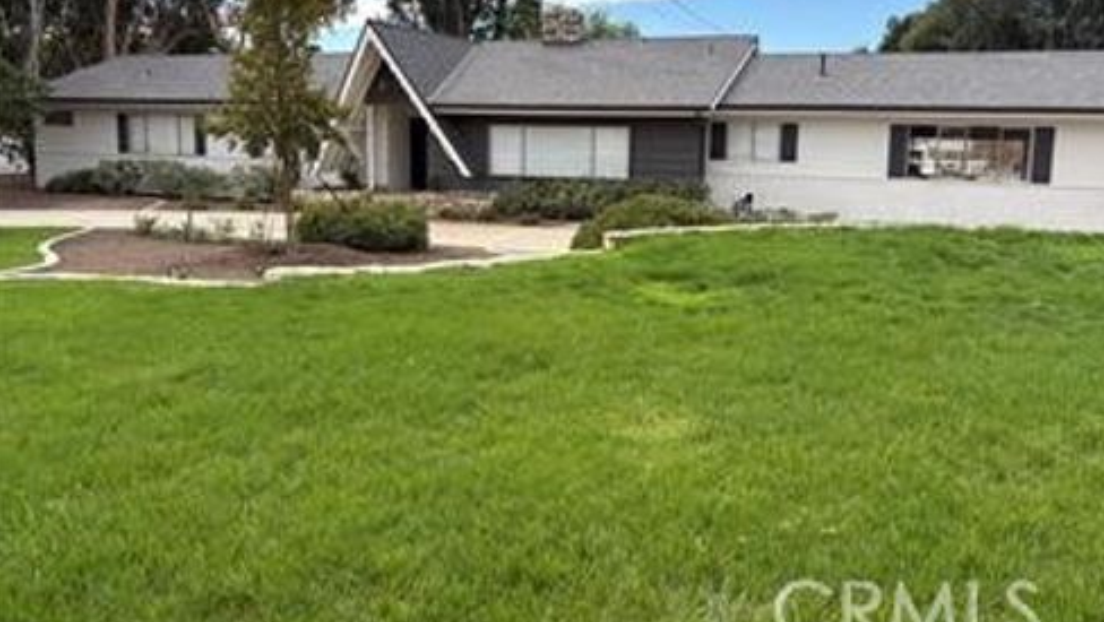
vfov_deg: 39.9
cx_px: 557
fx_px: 849
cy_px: 232
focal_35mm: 29
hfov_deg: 66.0
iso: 50
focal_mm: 5.96
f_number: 1.6
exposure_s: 1/2075
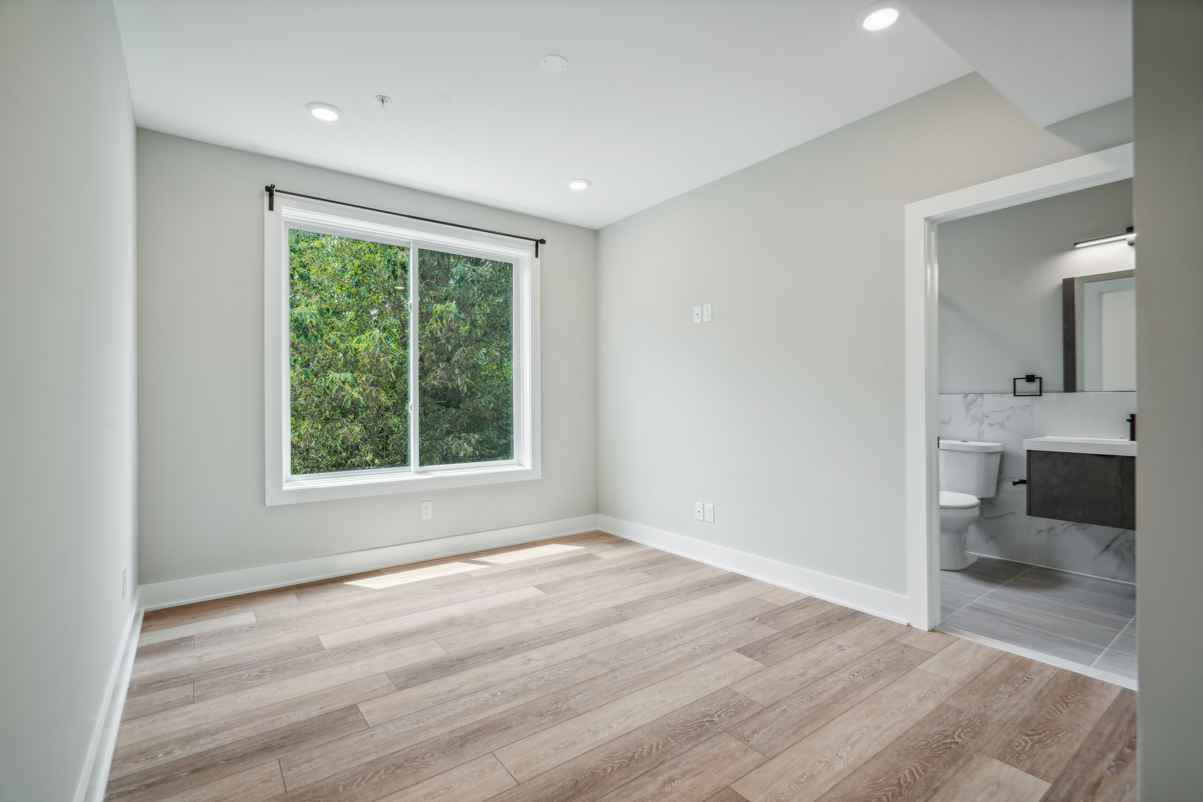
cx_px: 602
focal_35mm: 16
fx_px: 535
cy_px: 401
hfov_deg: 96.7
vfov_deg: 73.8
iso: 400
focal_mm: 16
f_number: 8
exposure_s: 1/20
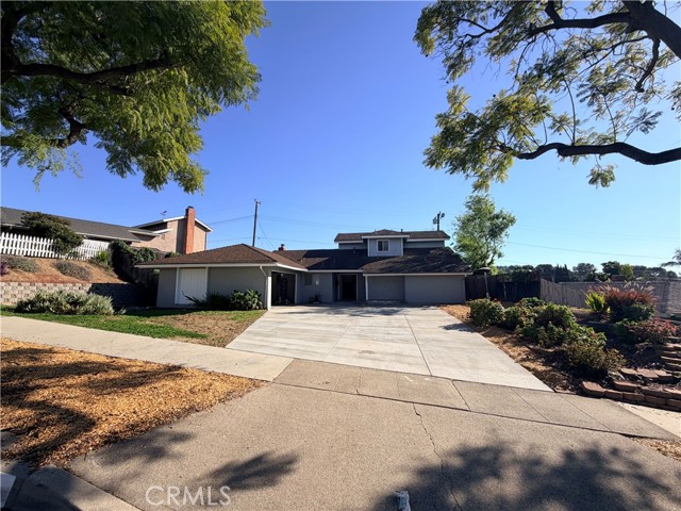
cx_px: 340
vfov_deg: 85.7
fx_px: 275
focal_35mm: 14
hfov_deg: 102.1
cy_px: 256
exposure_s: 1/901
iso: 20
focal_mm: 2.22
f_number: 2.2
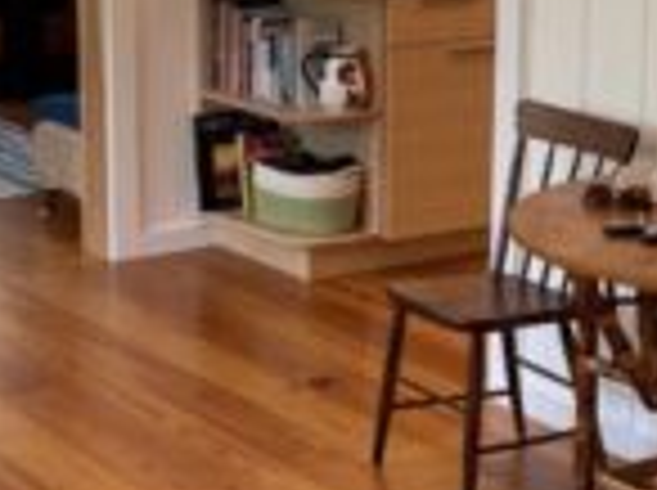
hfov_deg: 17.3
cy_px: 126
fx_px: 2160
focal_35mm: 114
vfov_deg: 12.9
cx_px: 243
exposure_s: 1/120
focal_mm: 4.2
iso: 64
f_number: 1.6
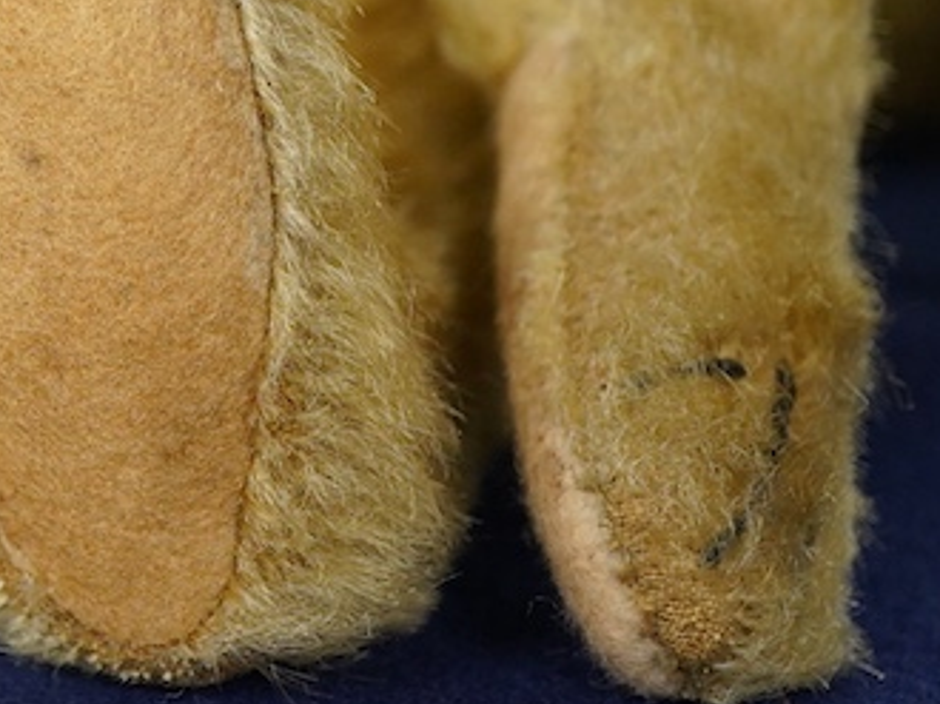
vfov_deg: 12.3
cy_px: -63
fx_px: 3202
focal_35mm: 118
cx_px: -26
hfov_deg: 16.3
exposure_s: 1/125
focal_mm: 30
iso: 1250
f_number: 5
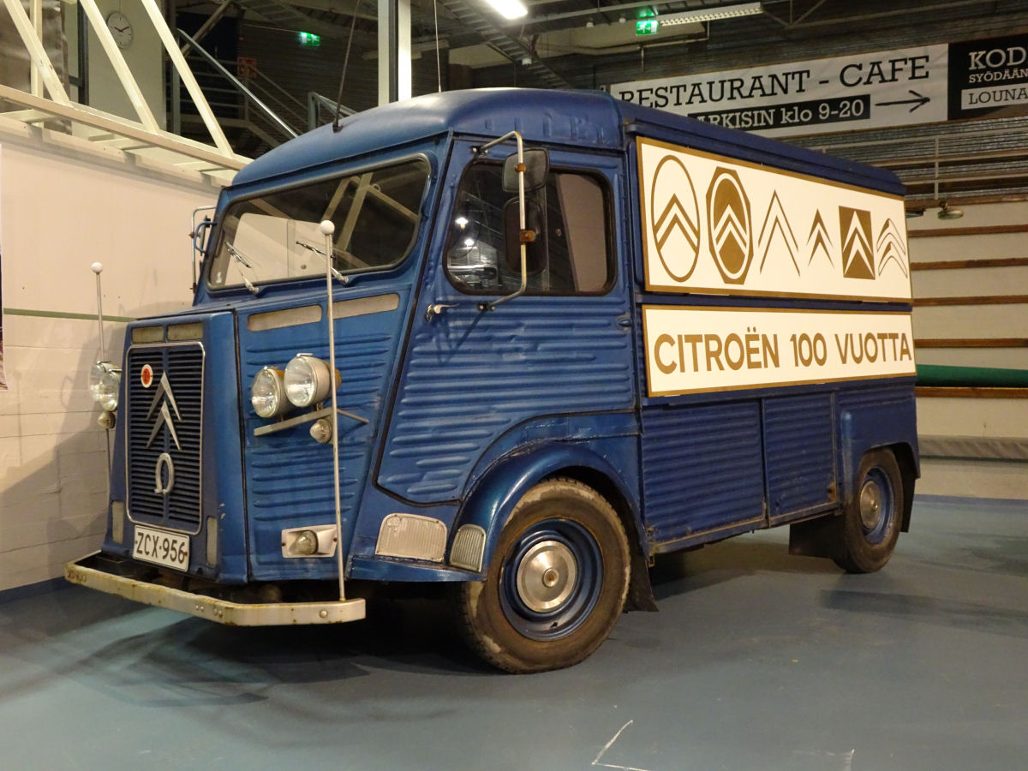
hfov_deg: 56.8
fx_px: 950
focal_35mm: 32
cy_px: 386
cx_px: 514
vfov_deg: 44.2
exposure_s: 1/13
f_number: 4
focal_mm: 5.43
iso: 800
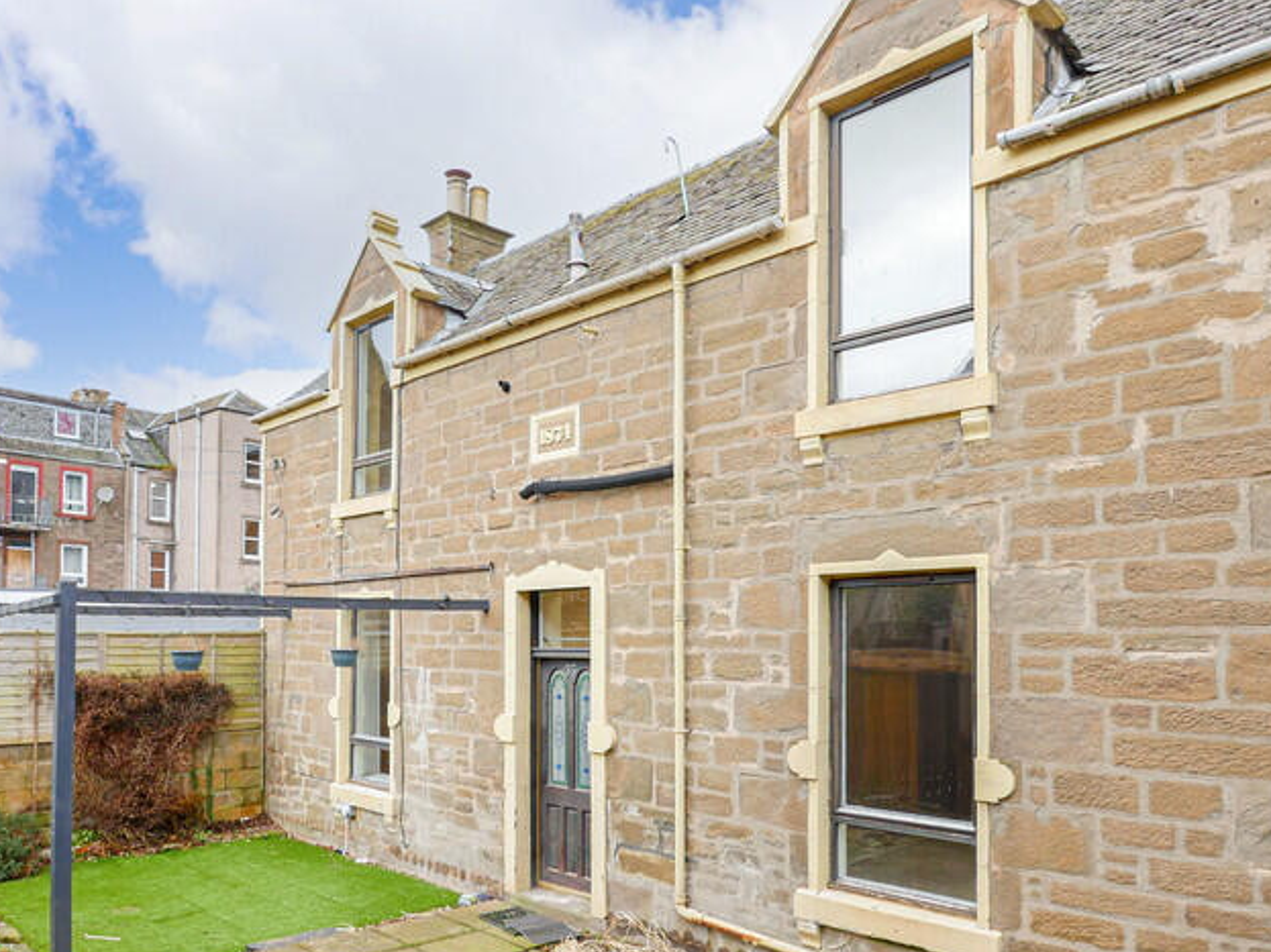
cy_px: 536
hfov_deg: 73.9
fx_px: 844
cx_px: 643
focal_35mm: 23
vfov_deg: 58.7
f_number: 4
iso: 250
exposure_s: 1/60
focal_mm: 7
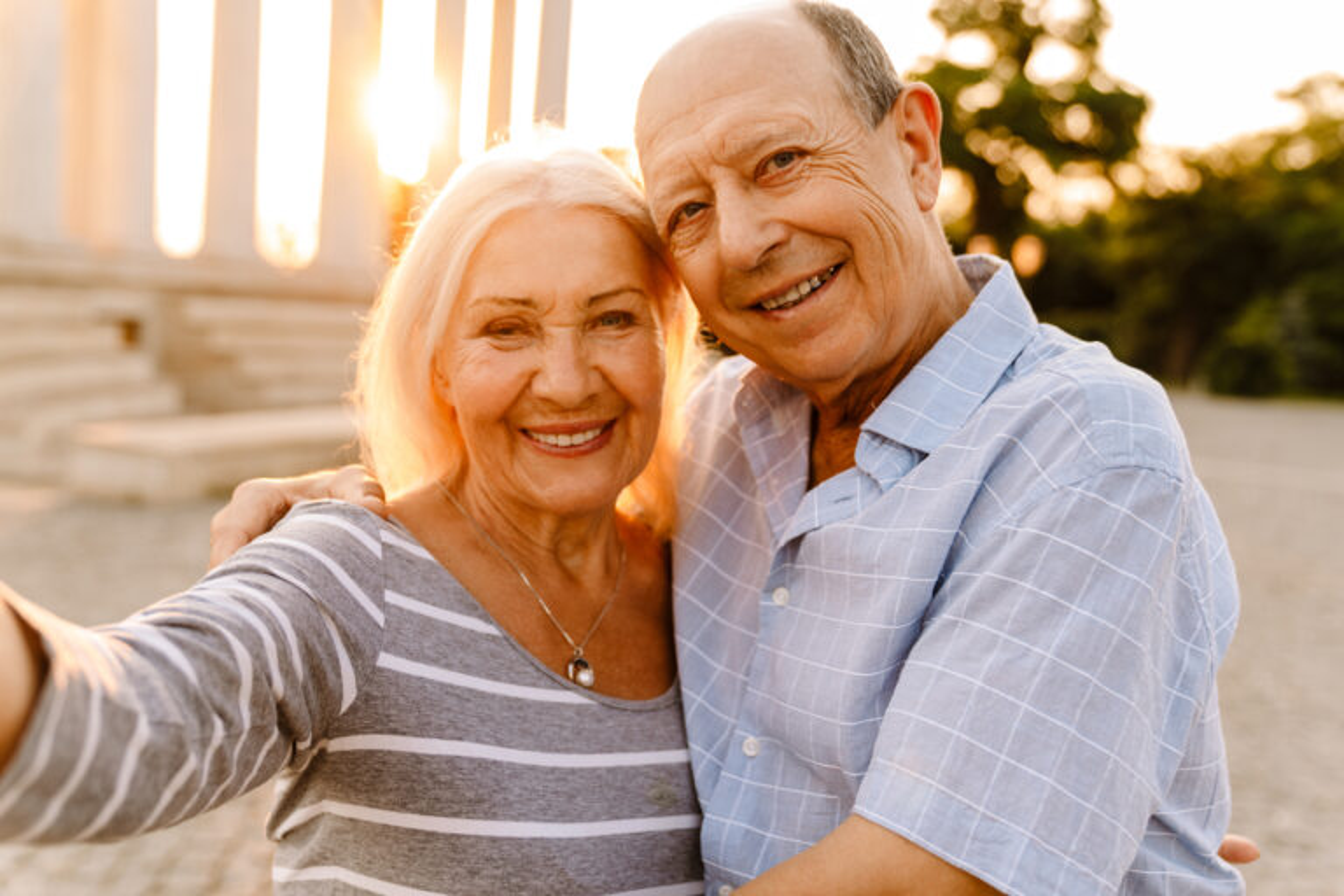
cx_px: 672
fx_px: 1419
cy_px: 448
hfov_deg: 50.7
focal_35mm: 38
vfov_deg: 35.1
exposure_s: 1/250
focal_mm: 38
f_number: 2.8
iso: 320
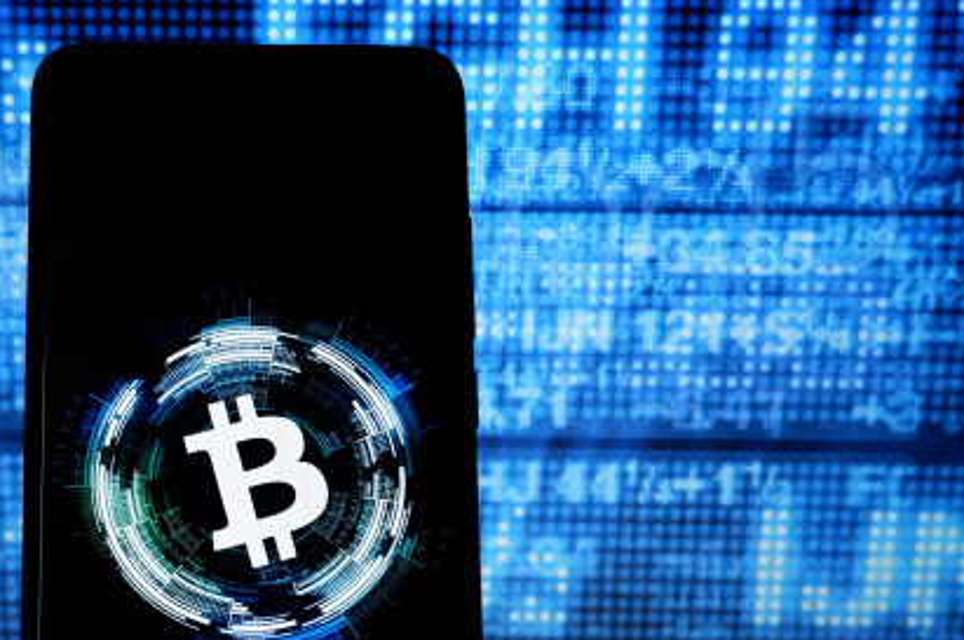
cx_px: 305
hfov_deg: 34.7
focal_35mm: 57
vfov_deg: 23.5
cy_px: 465
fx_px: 1525
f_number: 4.4
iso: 400
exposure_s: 1/58
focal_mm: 26.4
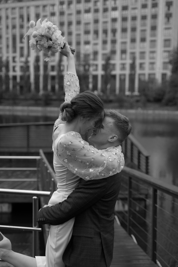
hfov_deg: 26.0
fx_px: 386
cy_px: 134
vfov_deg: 38.2
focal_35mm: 52
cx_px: 89
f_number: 2.8
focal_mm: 52
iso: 160
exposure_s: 1/640
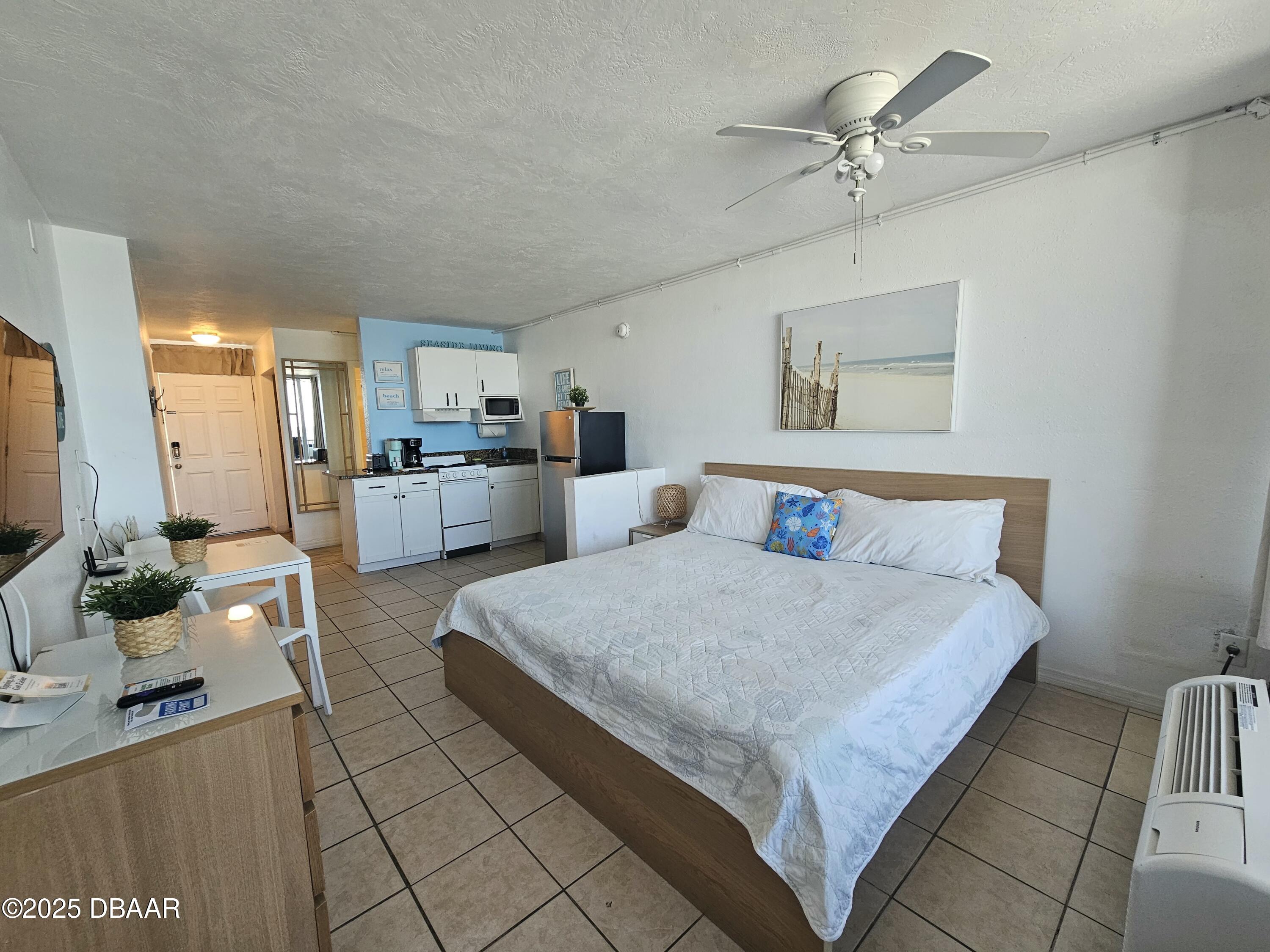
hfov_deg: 106.2
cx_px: 635
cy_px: 476
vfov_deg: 89.9
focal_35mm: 13
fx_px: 477
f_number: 2.2
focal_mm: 2.2
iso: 100
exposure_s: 1/60
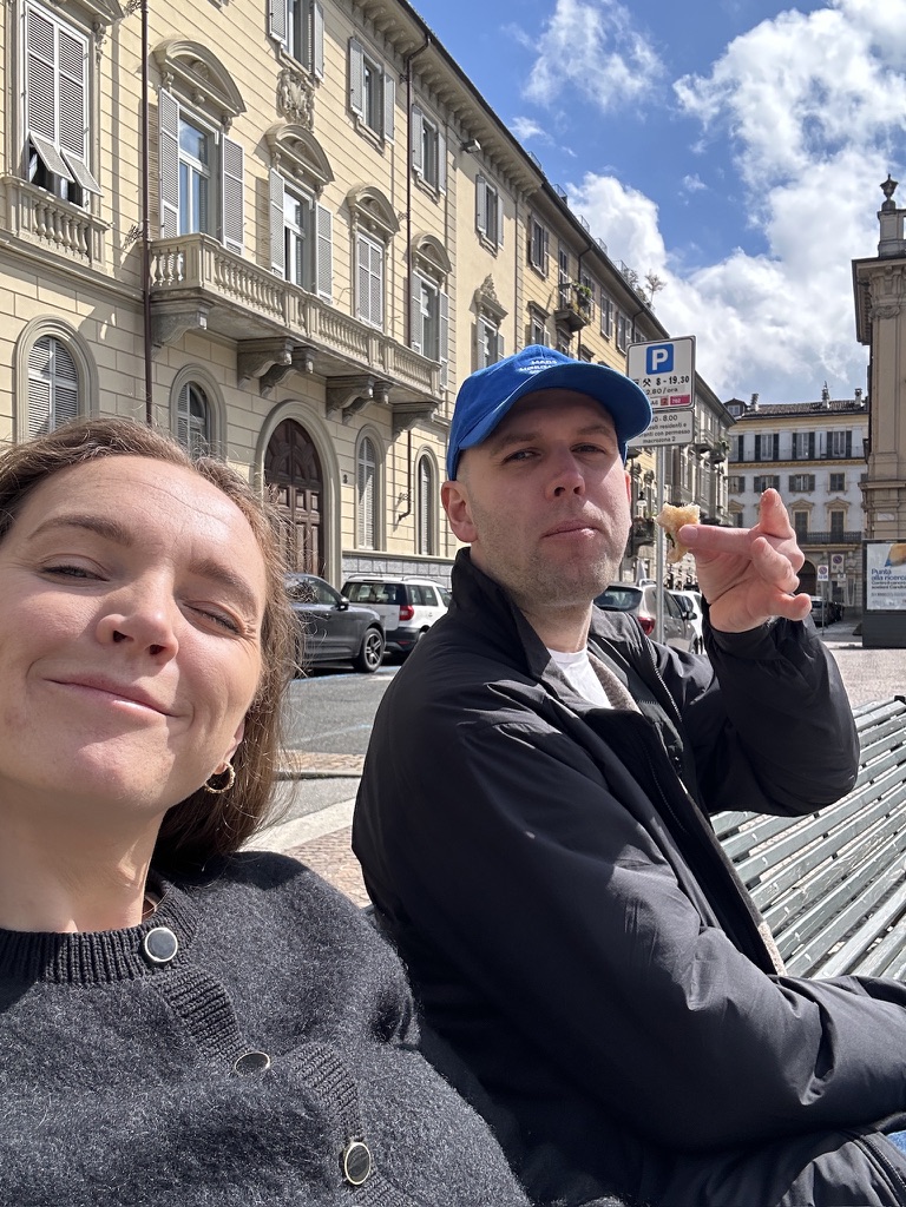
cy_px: 604
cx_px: 453
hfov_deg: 46.8
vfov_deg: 60.0
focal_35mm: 30
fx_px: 1047
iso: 25
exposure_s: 1/1458
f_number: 1.9
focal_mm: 2.69
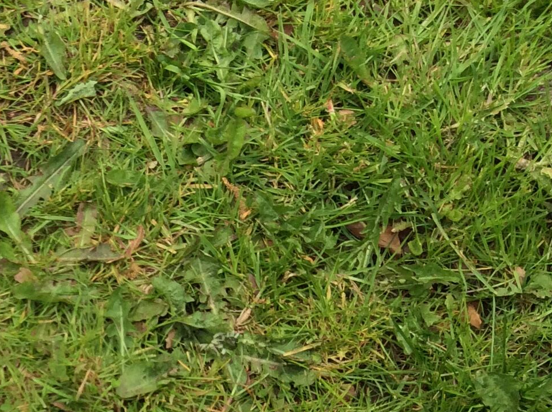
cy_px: 508
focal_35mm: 86
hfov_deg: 21.2
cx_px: -116
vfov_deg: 16.4
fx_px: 1369
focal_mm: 3.3
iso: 32
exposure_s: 1/539
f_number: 2.4
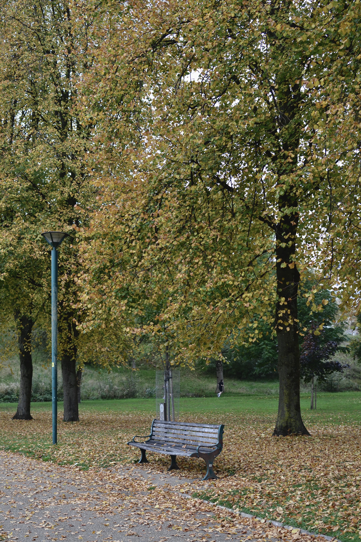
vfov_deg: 37.9
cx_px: 180
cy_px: 271
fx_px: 790
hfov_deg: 25.8
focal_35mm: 52
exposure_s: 1/500
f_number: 2.8
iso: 200
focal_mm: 35
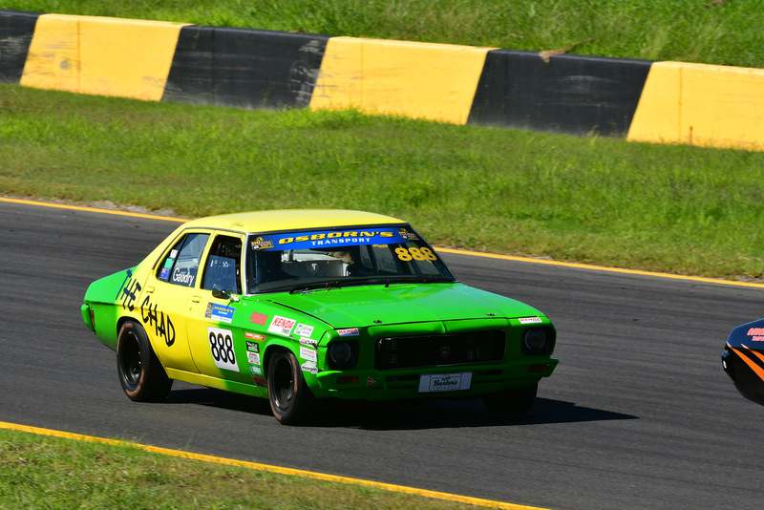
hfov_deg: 3.6
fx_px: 12100
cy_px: 255
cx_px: 382
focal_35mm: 570
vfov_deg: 2.4
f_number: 13
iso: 500
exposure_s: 1/640
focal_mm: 380
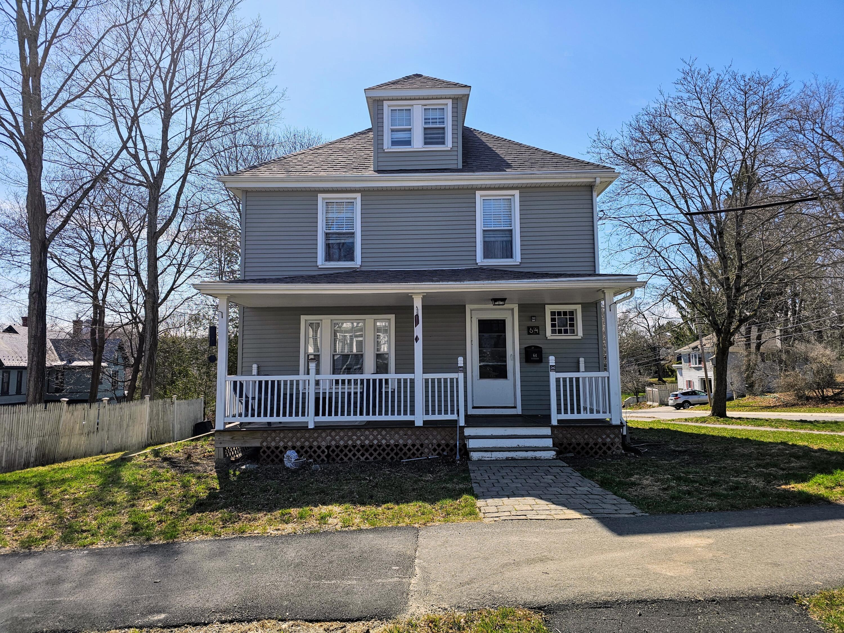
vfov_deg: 58.9
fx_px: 561
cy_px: 316
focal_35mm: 23
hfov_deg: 73.9
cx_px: 422
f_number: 1.7
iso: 32
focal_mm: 6.3
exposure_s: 1/2000
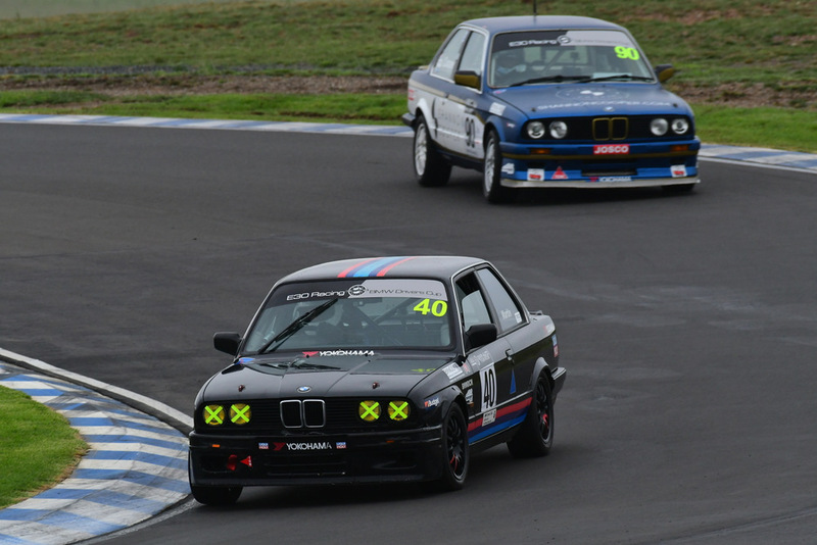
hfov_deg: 3.1
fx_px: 15323
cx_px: 408
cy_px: 272
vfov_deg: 2.0
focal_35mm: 675
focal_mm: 450
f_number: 9
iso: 1000
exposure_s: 1/640
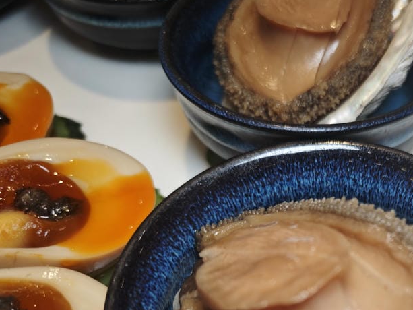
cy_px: 280
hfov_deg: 40.2
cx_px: 336
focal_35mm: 45
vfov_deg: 30.7
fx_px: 537
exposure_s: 1/100
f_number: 2
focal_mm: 8.72
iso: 160
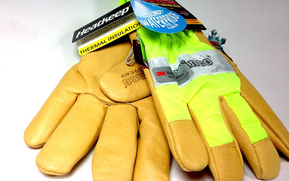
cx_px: 143
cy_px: 79
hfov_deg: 54.0
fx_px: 284
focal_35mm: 36
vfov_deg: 35.3
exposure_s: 1/225
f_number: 2.4
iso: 50
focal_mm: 4.12
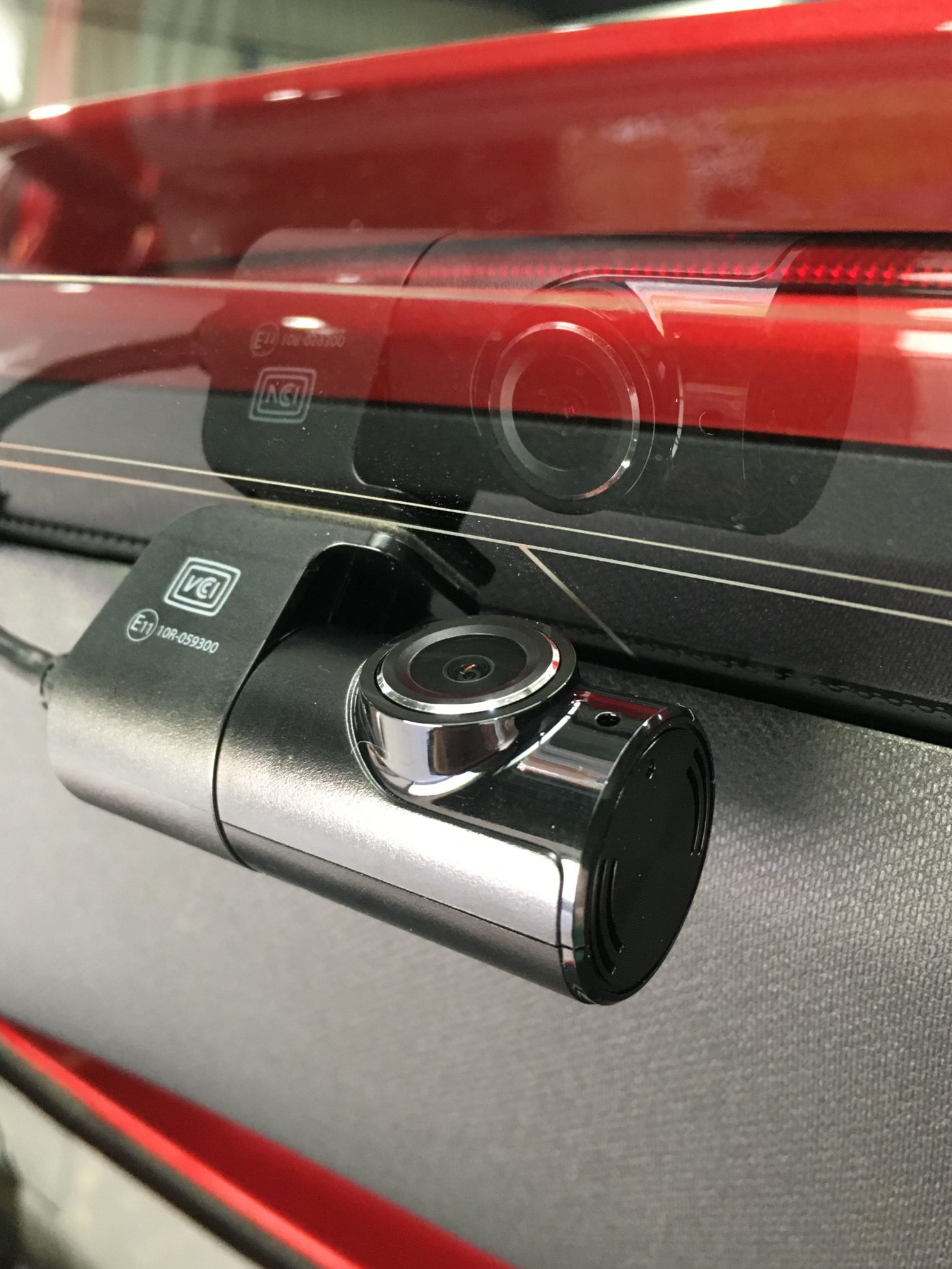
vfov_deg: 60.0
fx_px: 1100
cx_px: 478
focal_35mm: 30
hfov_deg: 46.8
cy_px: 632
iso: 200
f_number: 2.2
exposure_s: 1/25
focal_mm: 4.15
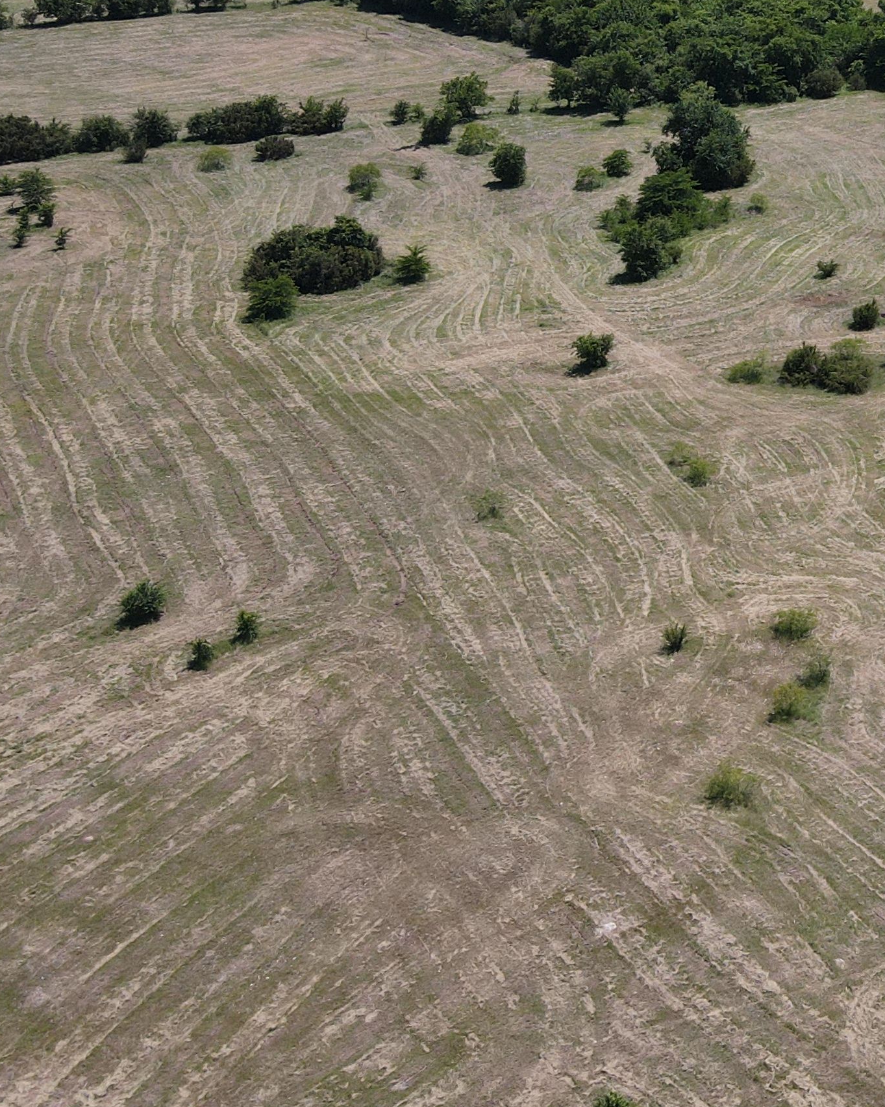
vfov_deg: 33.9
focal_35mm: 55
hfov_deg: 24.7
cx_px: 1095
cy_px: 374
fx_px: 1801
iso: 110
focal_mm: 4.5
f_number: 2.8
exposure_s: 1/640
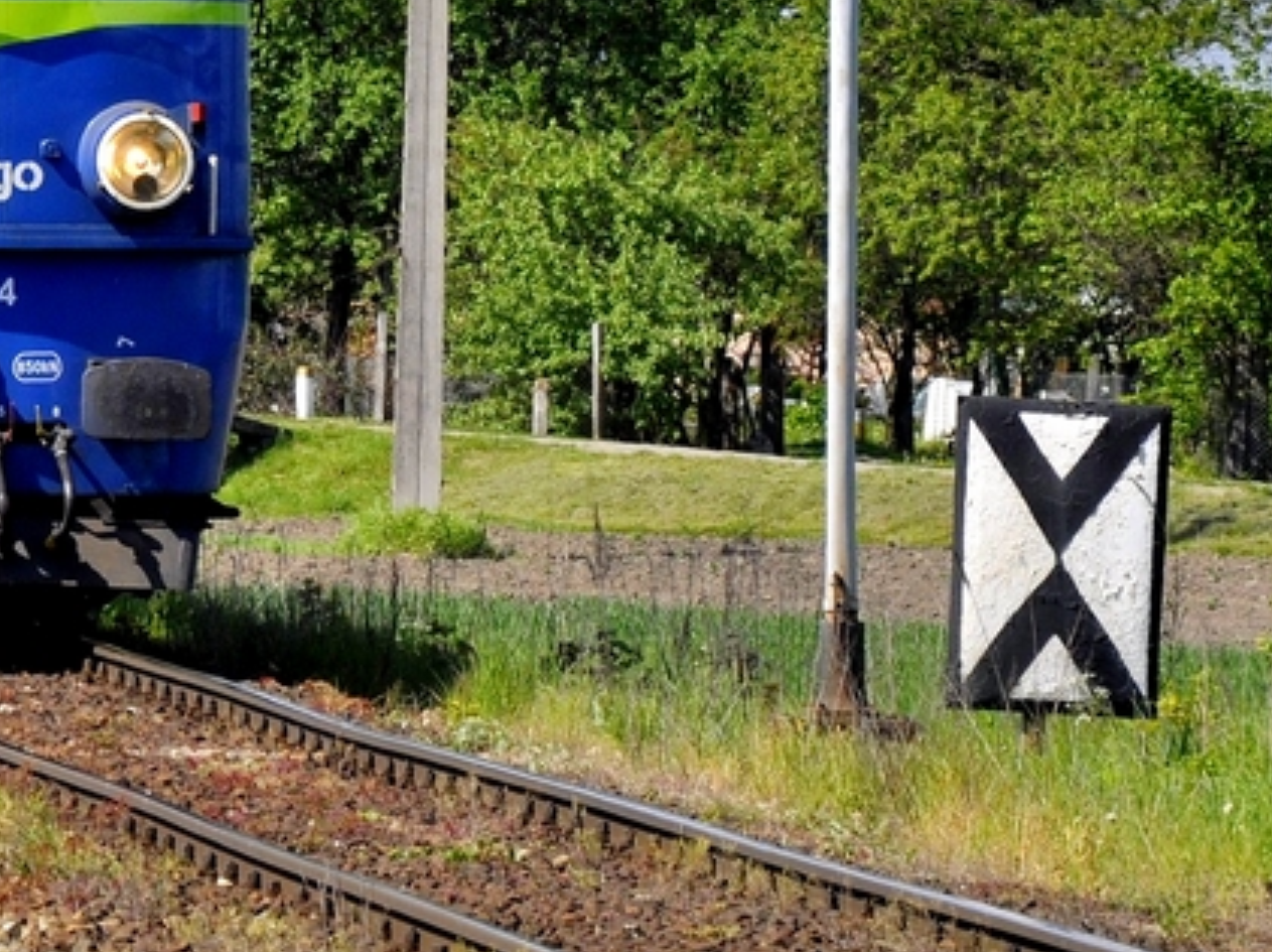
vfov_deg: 4.0
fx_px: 13584
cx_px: -453
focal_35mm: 370
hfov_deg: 5.3
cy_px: -30
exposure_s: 1/800
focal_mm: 80
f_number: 7.1
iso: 200
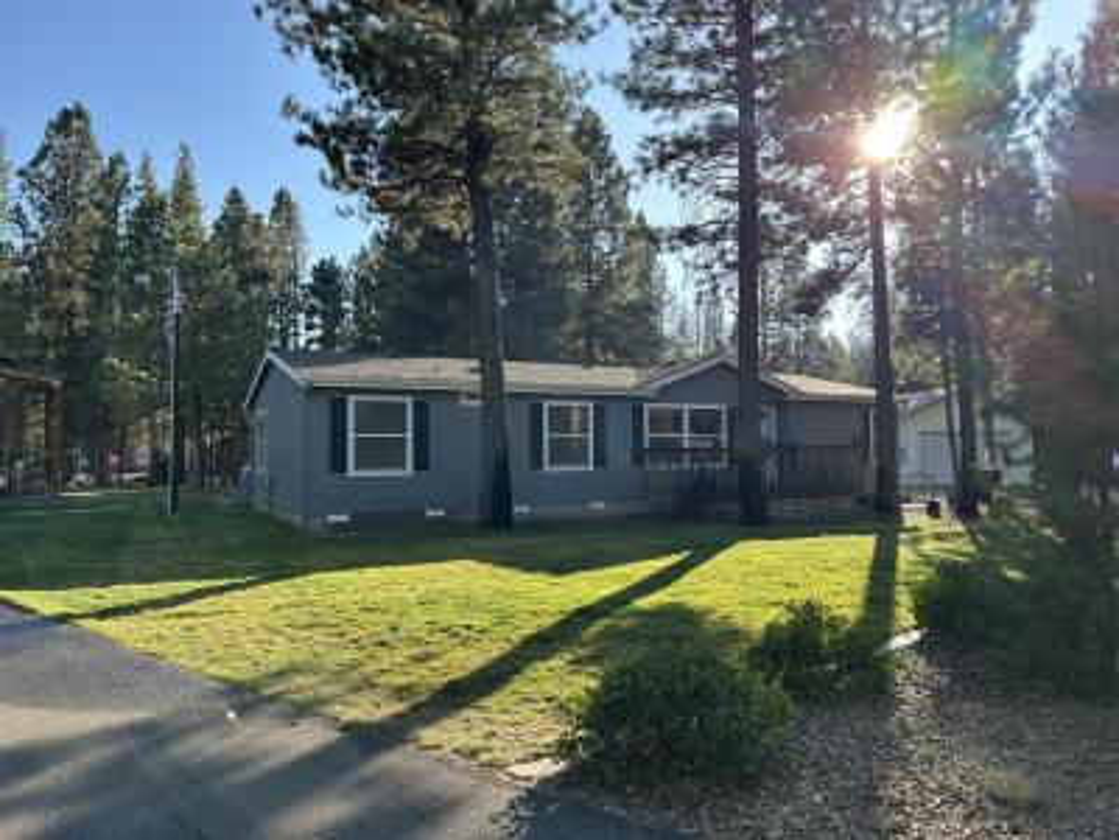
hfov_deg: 71.6
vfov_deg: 56.8
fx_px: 776
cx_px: 560
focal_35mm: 24
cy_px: 420
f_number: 1.78
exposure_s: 1/1393
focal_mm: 6.86
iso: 80
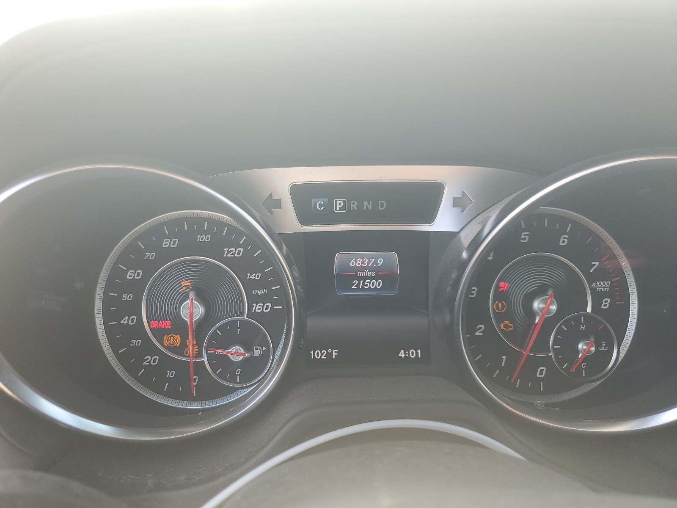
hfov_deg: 67.3
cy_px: 254
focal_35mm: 26
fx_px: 508
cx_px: 338
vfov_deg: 53.1
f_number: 1.5
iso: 50
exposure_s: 1/192
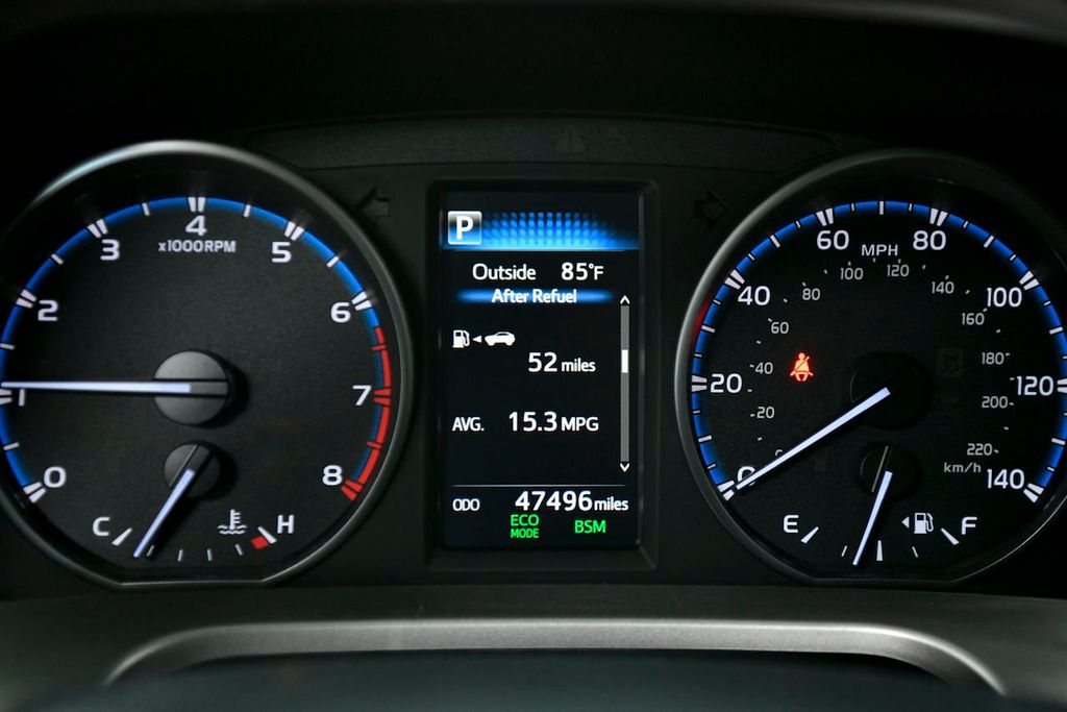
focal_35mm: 70
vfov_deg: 19.5
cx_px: 534
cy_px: 356
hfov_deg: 28.8
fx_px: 2075
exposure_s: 1/200
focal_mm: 70
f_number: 3.5
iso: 2500
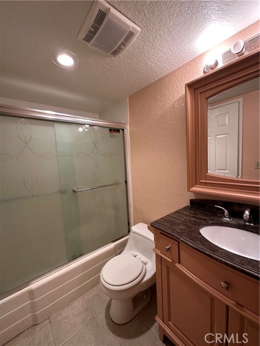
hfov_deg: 85.7
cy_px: 173
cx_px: 130
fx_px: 140
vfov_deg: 102.1
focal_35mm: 14
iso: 160
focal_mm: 2.22
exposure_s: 1/60
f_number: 2.2
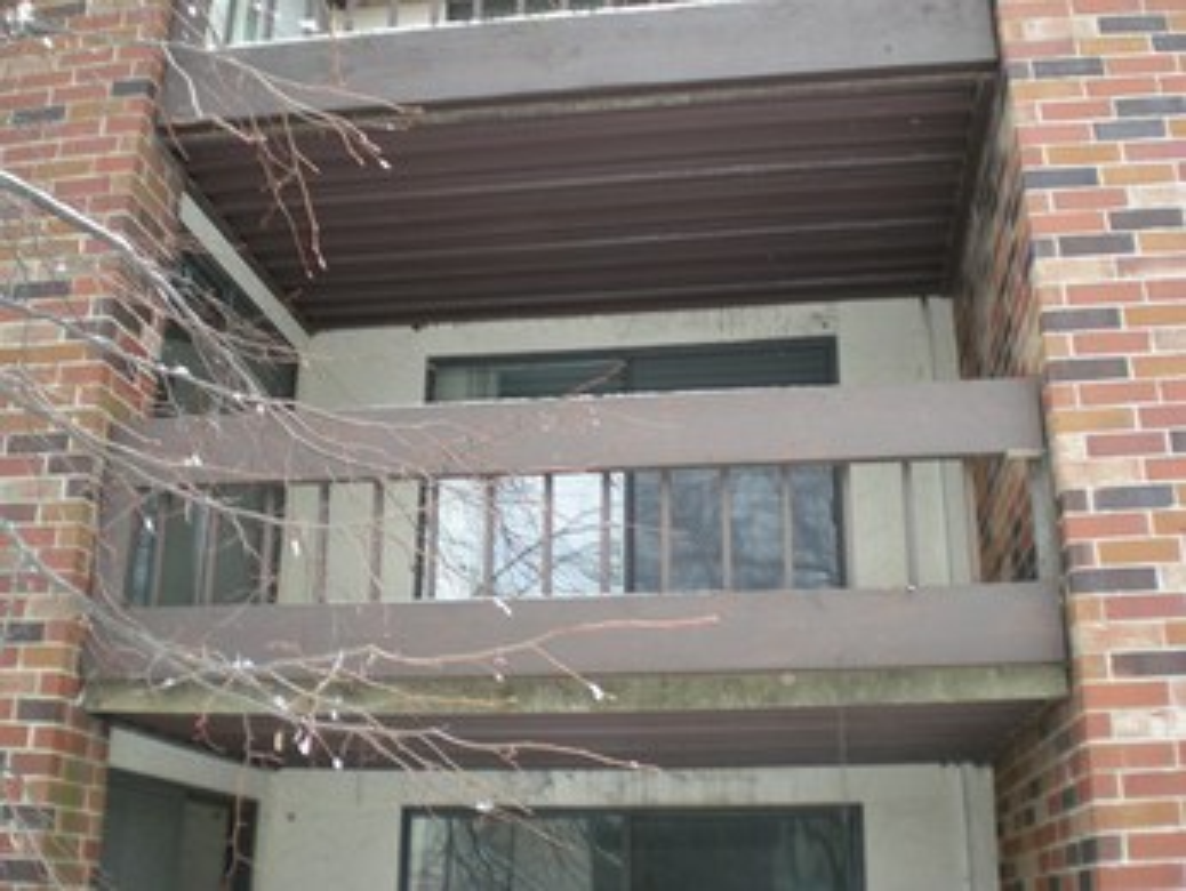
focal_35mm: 38
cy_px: 446
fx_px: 1303
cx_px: 593
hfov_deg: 48.9
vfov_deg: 37.8
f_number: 3.1
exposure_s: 1/58.8
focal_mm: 6.3
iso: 68
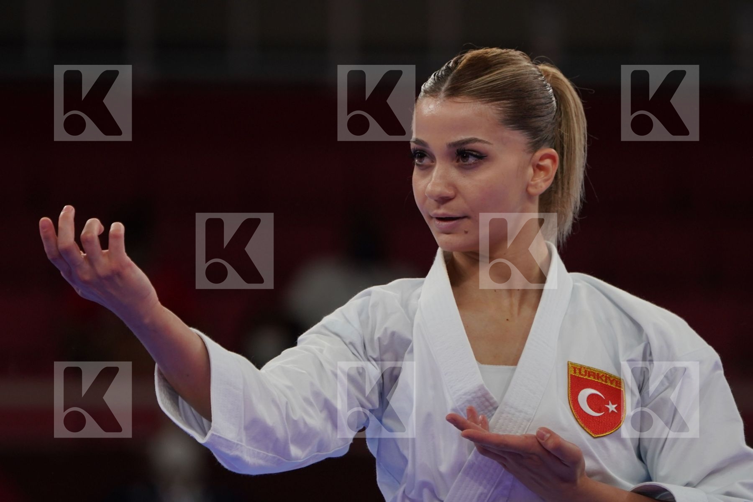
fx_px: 9495
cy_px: 251
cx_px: 376
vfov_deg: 3.0
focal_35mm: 454
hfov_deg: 4.5
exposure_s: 1/500
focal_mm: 303
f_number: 5.6
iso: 640
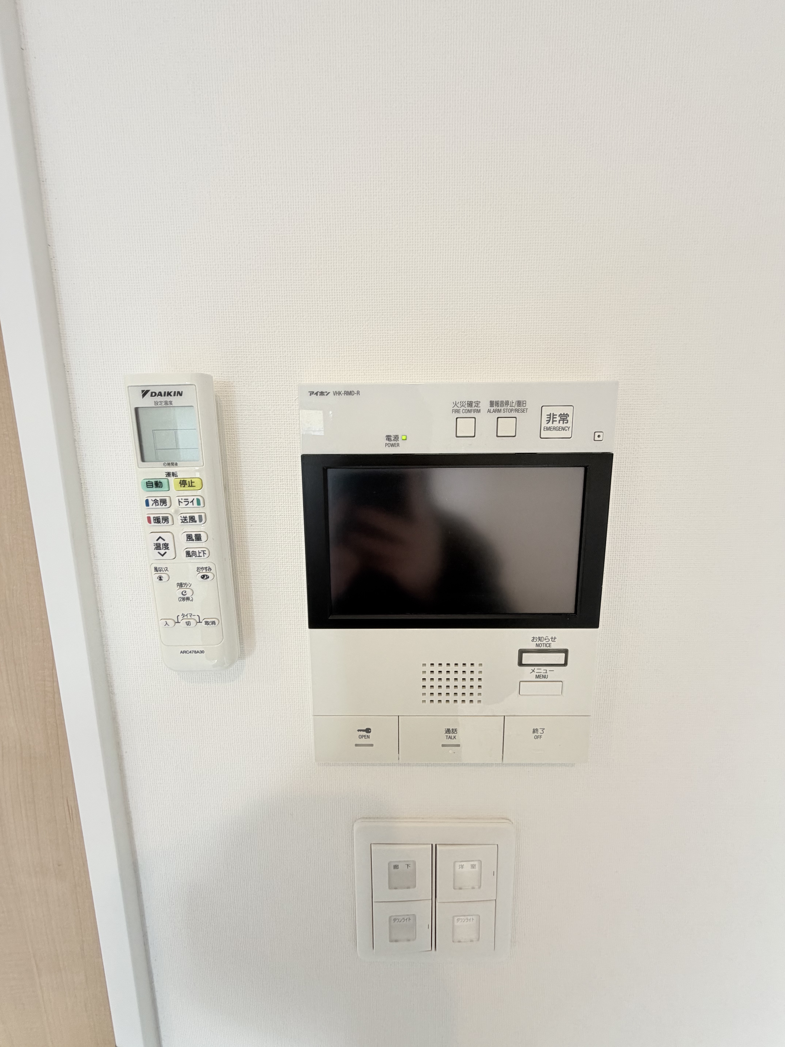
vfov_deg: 102.1
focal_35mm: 14
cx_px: 392
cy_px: 524
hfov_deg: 85.7
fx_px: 423
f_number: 2.2
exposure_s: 1/121
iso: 100
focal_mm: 2.22
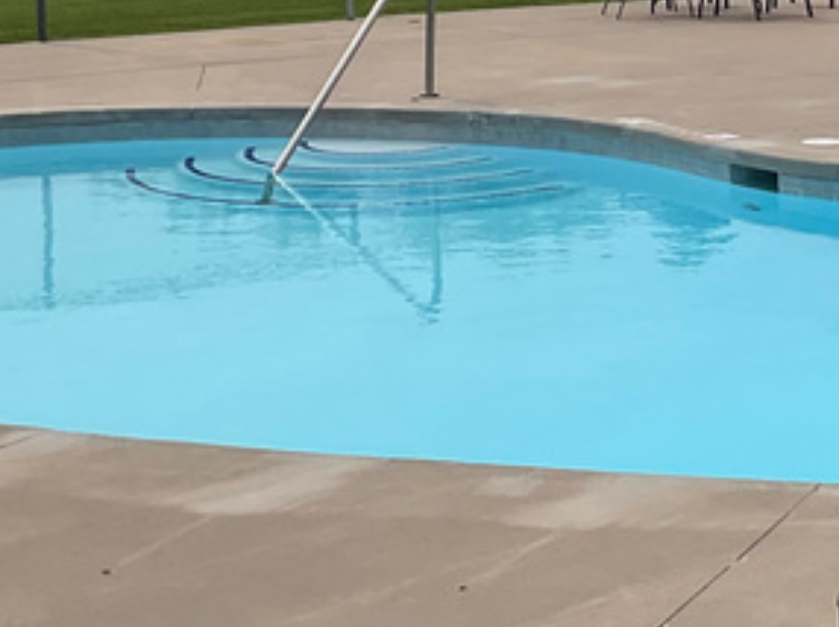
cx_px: 933
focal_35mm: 104
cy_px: 26
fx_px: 2519
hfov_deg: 18.2
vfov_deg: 14.0
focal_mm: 3
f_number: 1.8
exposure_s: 1/3322
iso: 16
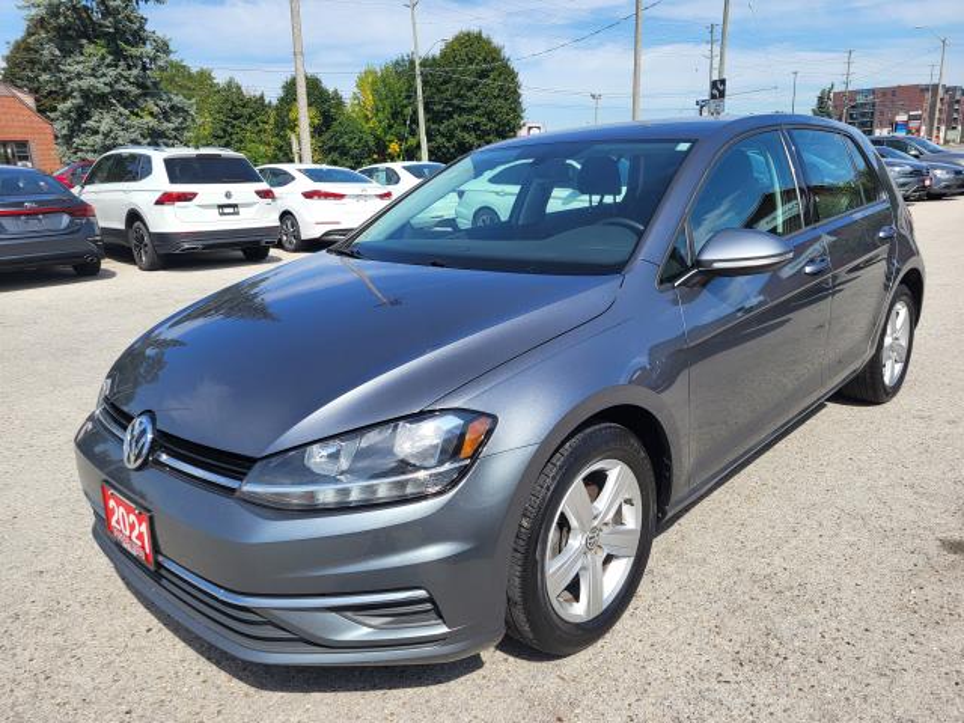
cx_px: 482
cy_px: 362
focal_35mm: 26
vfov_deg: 53.1
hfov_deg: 67.3
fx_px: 724
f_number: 1.8
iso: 40
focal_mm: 5.4
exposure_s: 1/2005
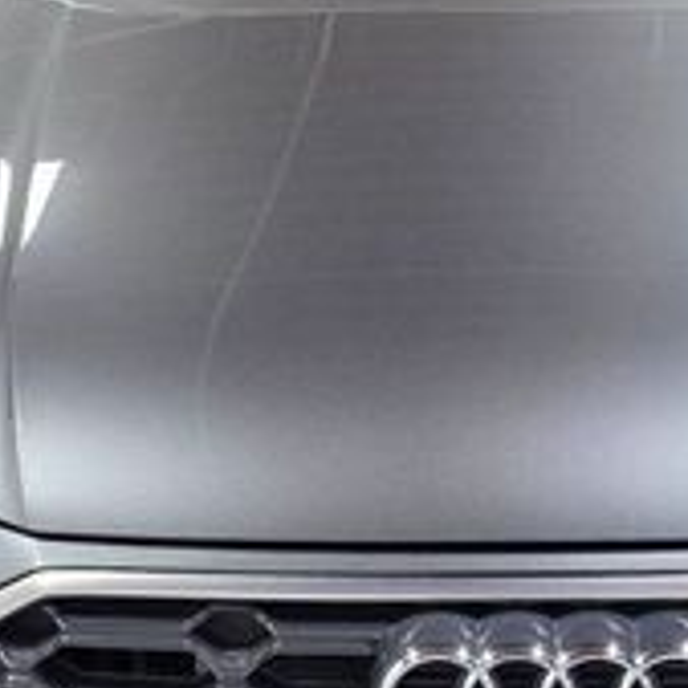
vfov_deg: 22.4
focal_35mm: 77
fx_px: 1731
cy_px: 452
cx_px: 505
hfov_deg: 22.3
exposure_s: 1/120
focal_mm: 6.3
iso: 160
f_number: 1.7
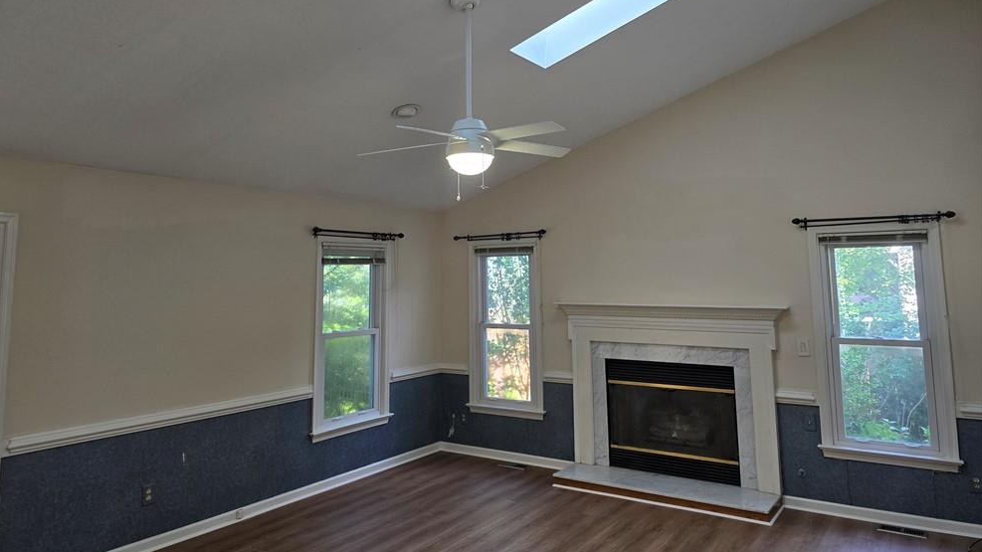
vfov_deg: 44.0
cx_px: 475
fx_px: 677
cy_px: 209
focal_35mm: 26
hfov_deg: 71.9
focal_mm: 6.3
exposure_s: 1/120
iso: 100
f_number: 1.7
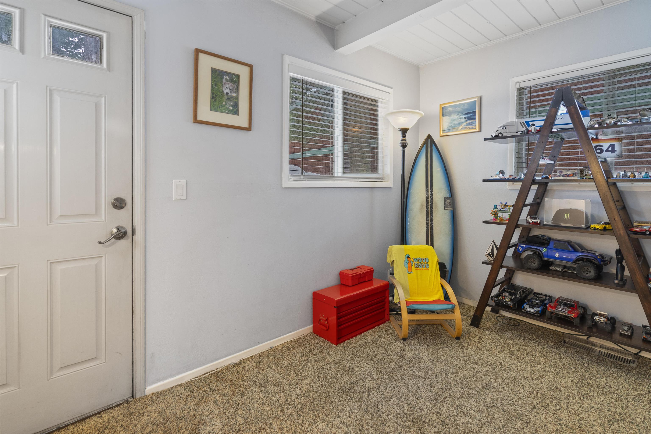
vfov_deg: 73.7
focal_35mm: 16
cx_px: 326
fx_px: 289
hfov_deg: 96.7
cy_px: 217
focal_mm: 16
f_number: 7.1
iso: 400
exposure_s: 2.5
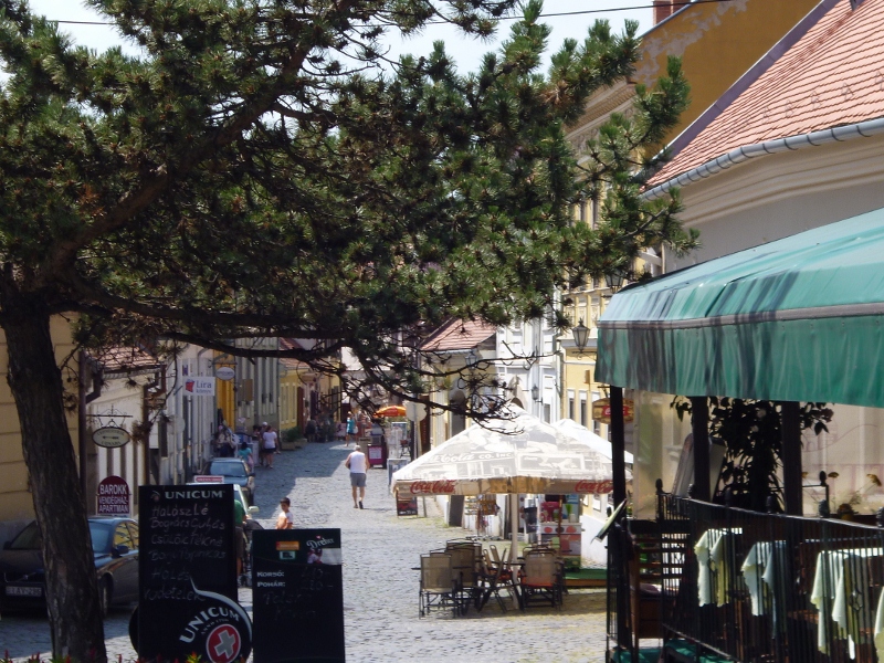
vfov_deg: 10.6
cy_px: 332
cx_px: 442
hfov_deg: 14.1
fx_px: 3575
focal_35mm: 140
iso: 100
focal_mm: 20
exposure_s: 1/160
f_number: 6.5
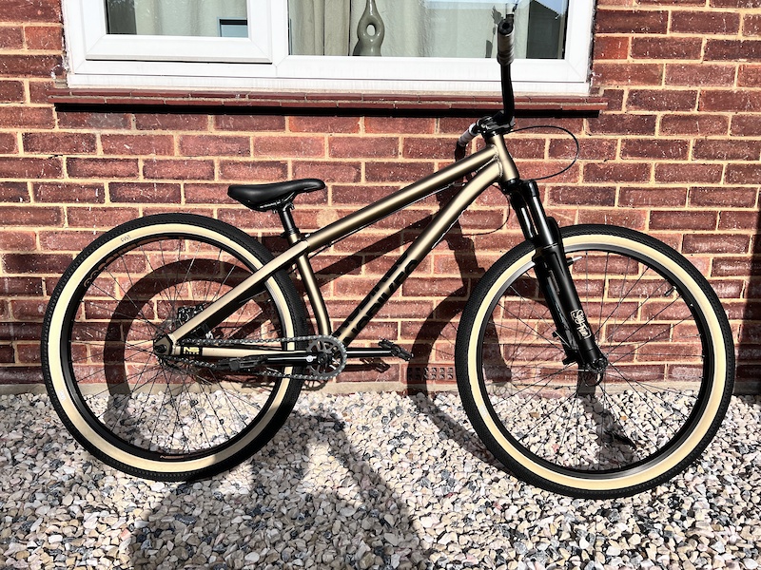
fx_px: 572
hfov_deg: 67.3
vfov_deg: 53.1
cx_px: 380
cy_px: 285
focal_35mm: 26
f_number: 1.5
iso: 50
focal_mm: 5.7
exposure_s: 1/5076
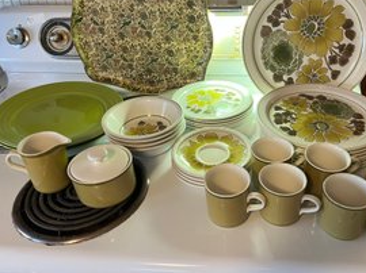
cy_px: 124
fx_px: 349
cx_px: 222
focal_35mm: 33
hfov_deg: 54.9
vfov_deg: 42.8
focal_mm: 5.1
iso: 250
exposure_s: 1/60
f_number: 1.6
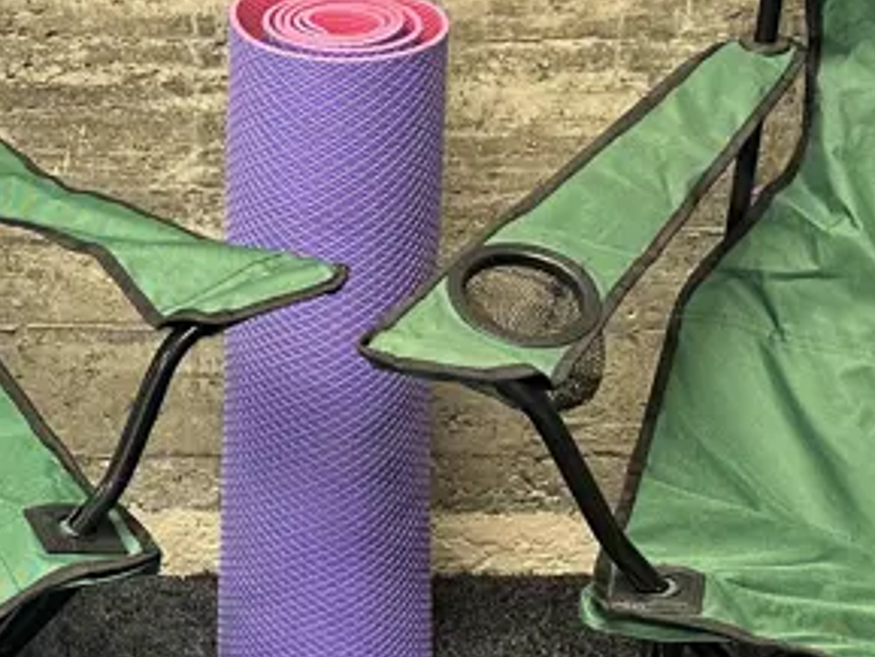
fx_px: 2149
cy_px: 475
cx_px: 339
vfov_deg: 17.3
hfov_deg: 23.0
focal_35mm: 85
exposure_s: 1/50
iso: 250
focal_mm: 6.86
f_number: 1.78
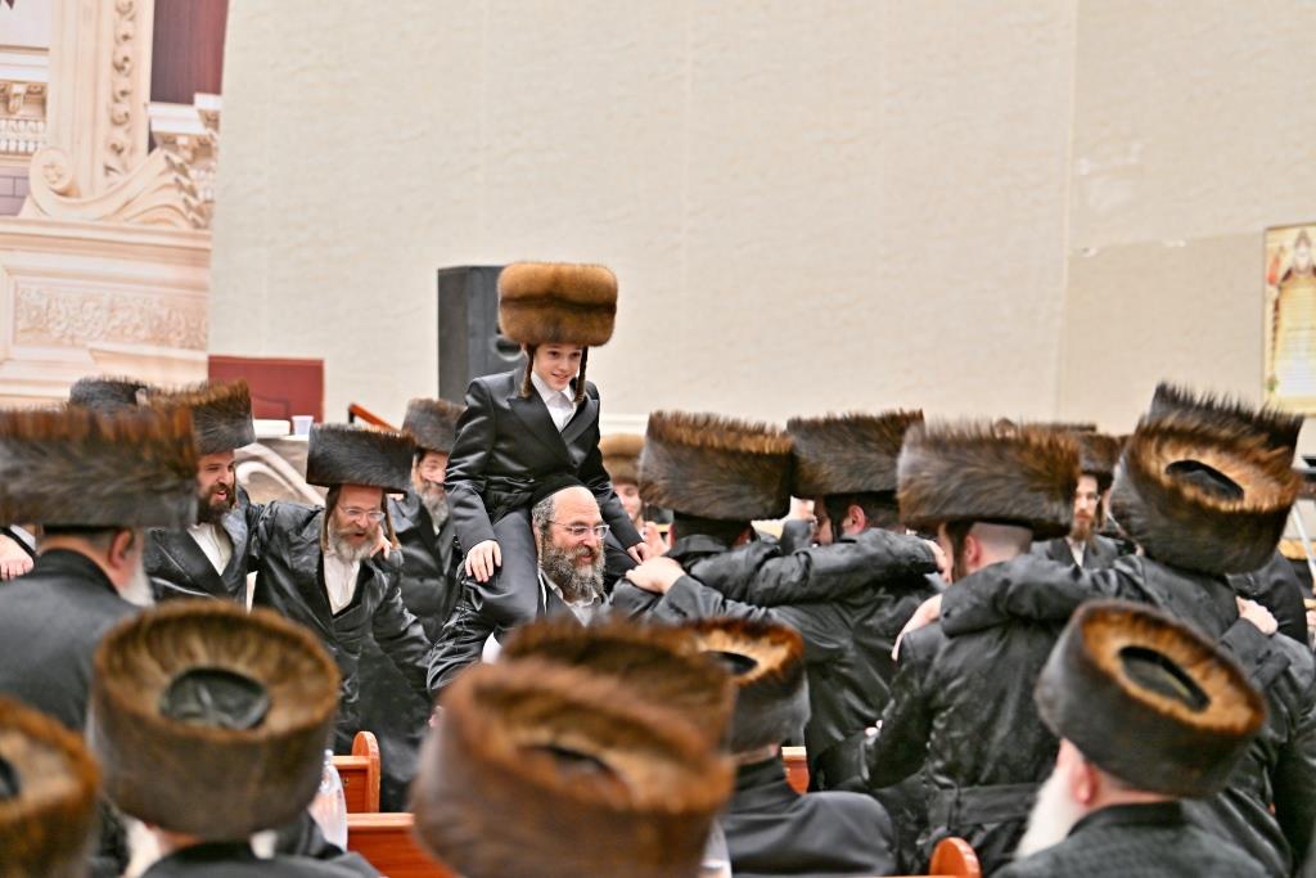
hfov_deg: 20.4
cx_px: 658
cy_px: 439
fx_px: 3656
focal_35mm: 100
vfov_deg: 13.7
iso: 400
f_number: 2.8
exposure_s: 1/200
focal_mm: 100
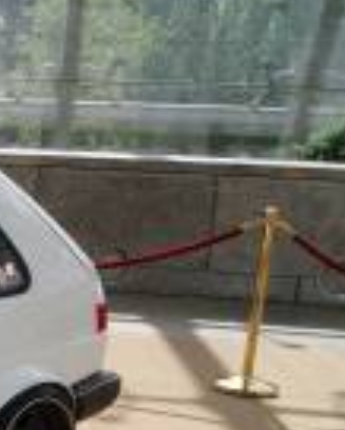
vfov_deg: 20.4
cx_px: -408
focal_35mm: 93
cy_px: 341
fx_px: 1186
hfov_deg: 13.4
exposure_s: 1/125
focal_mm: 18
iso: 100
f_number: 10
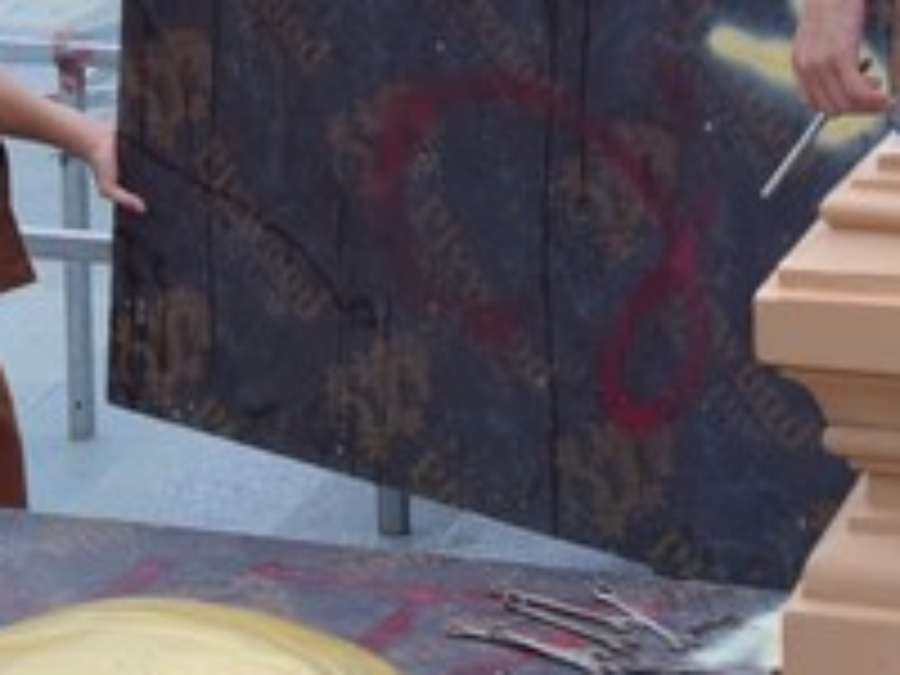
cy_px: -79
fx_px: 4056
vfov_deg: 9.4
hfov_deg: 12.6
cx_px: 180
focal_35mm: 156
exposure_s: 1/125
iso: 500
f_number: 6.3
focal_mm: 50
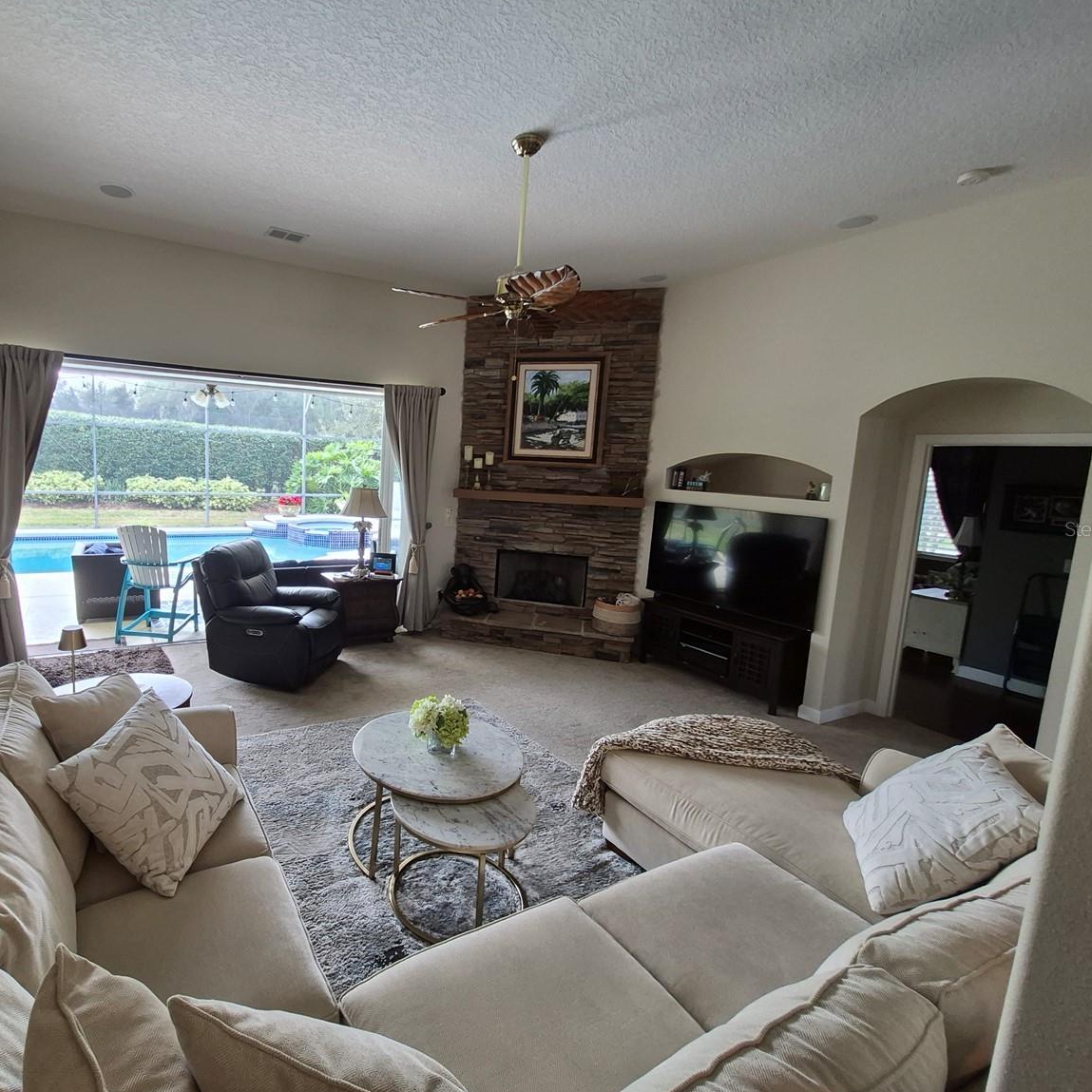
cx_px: 394
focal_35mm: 16
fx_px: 571
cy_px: 528
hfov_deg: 85.3
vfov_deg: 87.4
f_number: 2.2
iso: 100
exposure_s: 1/60
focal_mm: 1.74
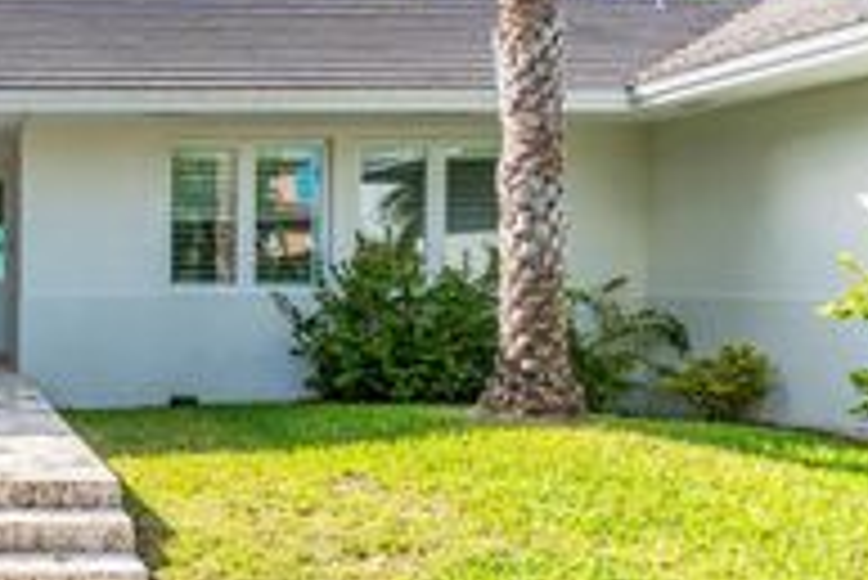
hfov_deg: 36.1
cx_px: -135
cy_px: 330
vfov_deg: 30.5
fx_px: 1062
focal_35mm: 44
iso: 250
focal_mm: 17
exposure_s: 1/2000
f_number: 8
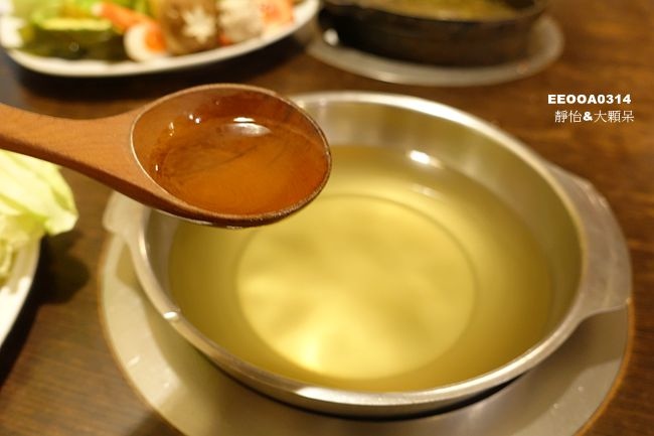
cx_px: 327
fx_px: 545
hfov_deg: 61.9
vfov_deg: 43.6
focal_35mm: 30
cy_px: 218
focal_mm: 11
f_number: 2.5
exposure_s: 1/15
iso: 800
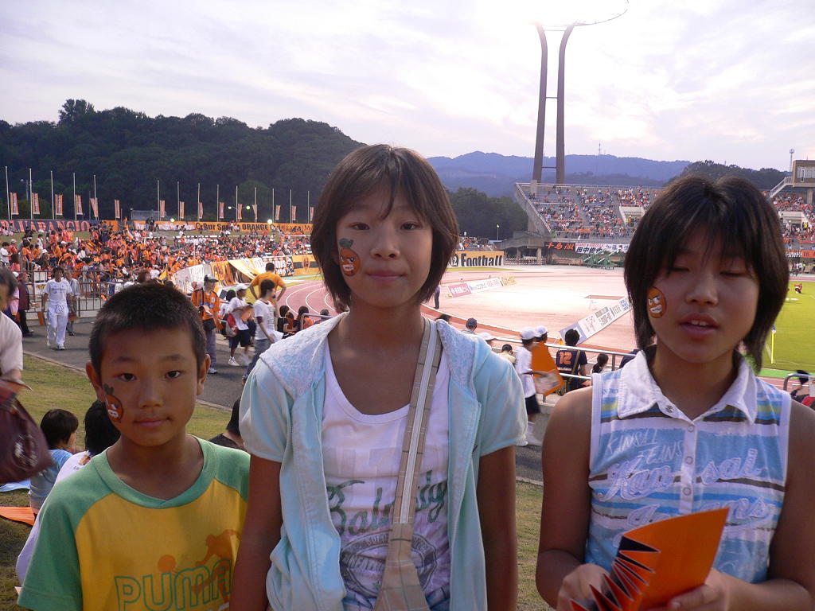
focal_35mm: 35
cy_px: 306
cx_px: 408
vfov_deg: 40.7
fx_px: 824
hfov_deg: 52.6
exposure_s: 1/25
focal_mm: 5.8
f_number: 2.8
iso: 100
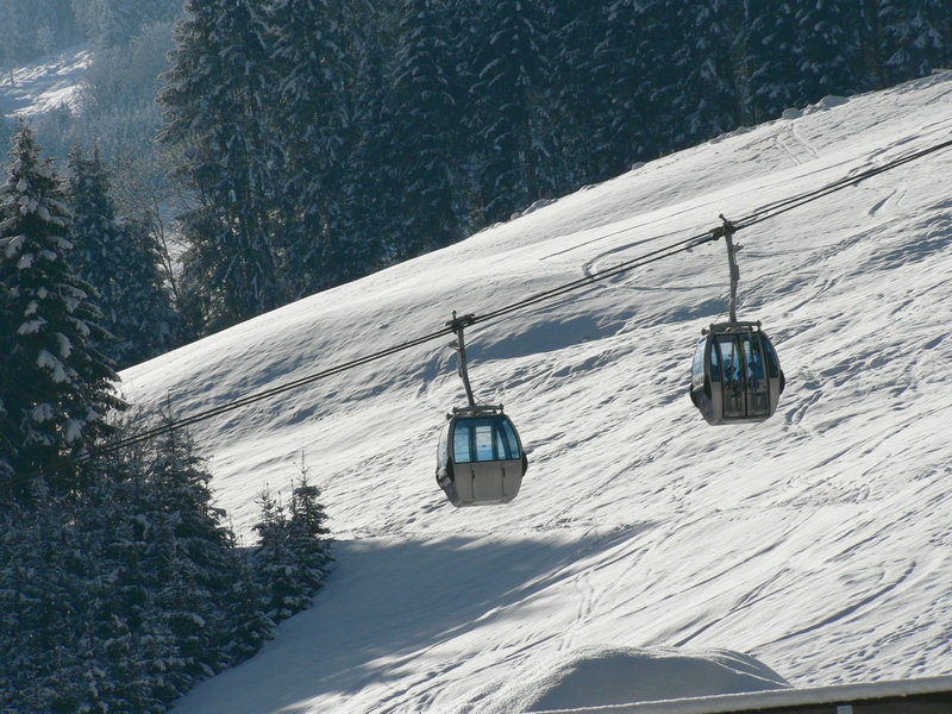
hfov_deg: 7.5
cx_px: 476
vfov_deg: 5.6
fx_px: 7260
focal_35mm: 264
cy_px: 357
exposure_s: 1/1000
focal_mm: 44
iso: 80
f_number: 6.3
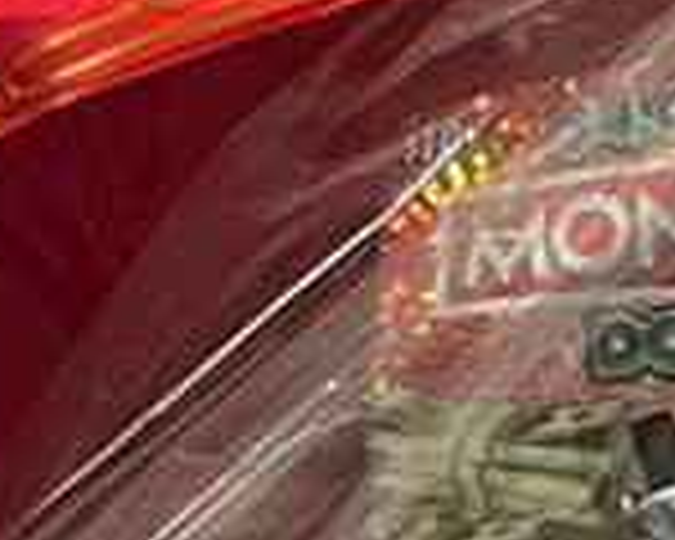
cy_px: 1084
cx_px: 806
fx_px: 4055
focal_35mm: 203
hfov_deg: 9.4
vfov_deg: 7.3
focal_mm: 5.1
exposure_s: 1/40
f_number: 1.6
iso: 500
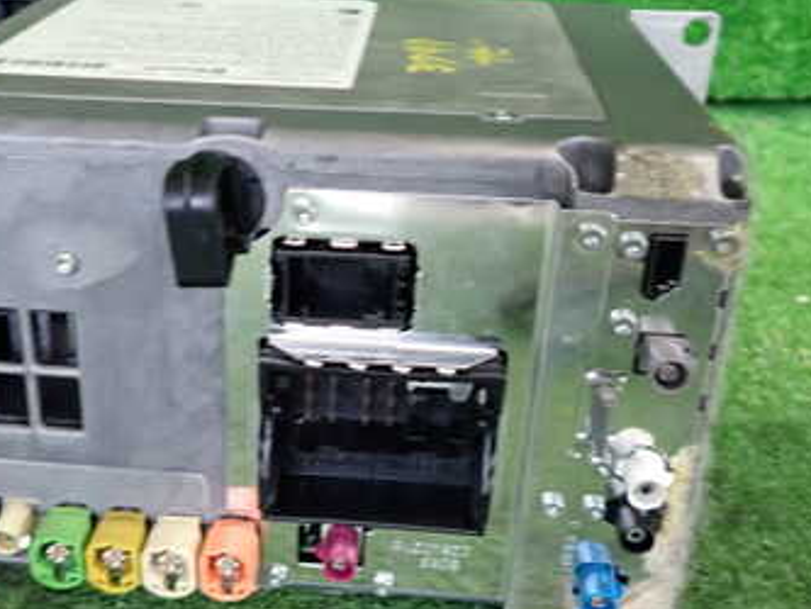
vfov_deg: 32.0
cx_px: 309
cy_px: 390
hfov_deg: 41.8
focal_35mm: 45
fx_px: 1055
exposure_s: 1/30
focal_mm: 4.5
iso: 500
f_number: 2
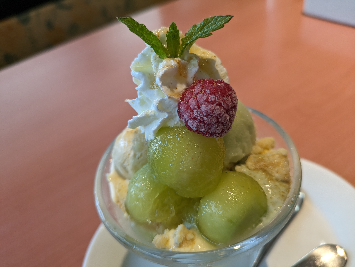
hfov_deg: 69.4
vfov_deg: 54.9
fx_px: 256
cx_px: 178
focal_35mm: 25
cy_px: 134
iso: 78
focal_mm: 5.43
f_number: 1.89
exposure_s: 1/25
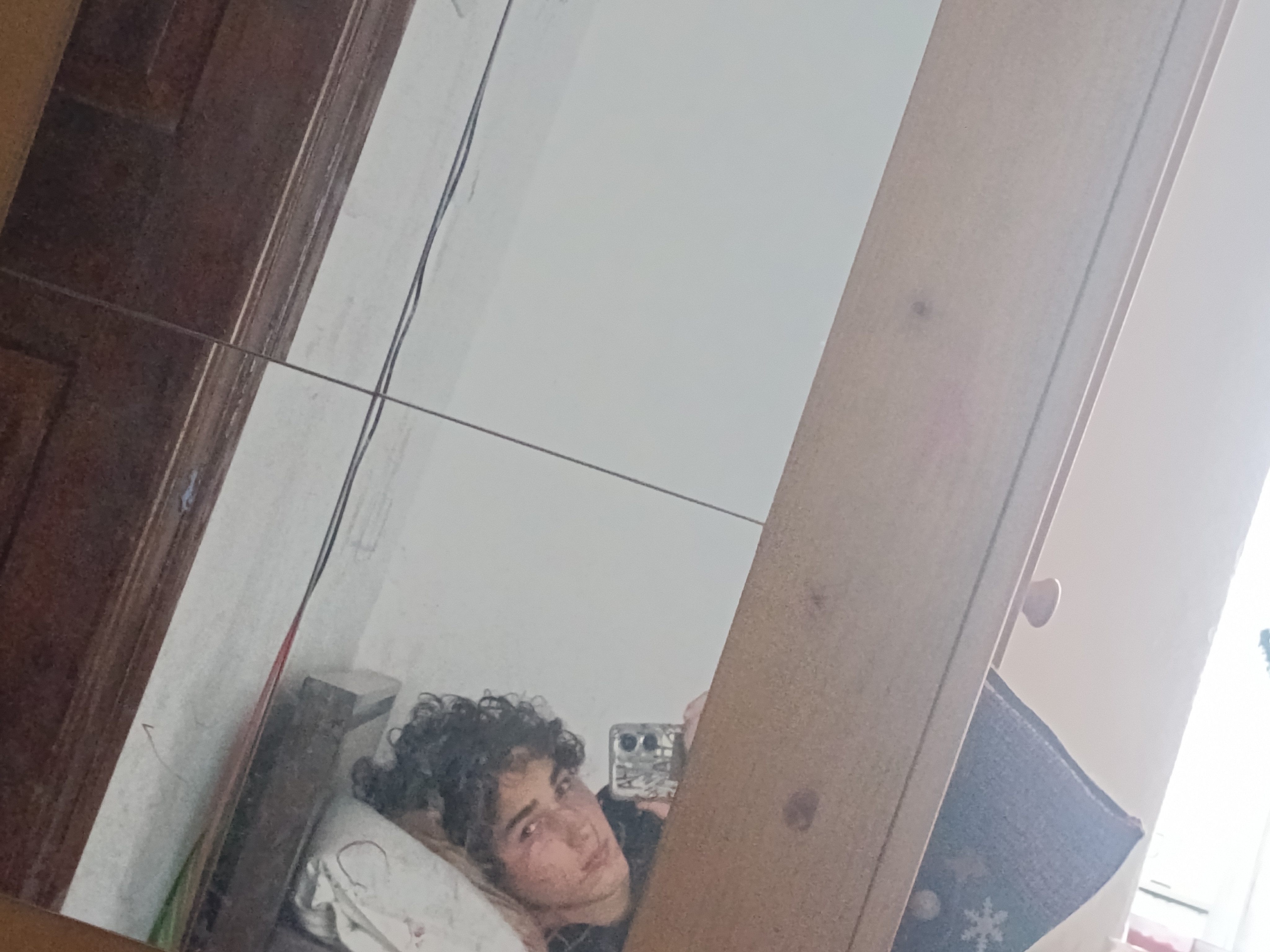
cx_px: 635
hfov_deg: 20.9
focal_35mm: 94
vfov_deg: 15.7
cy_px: 476
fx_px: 3449
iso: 1221
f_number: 1.5
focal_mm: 4.94
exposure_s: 1/25.1
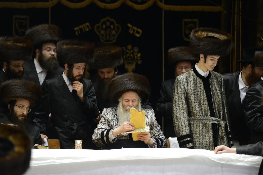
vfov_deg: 6.9
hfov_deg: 10.3
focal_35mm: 200
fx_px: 1462
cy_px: 88
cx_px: 132
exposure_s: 1/80
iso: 1250
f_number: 2.8
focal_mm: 200
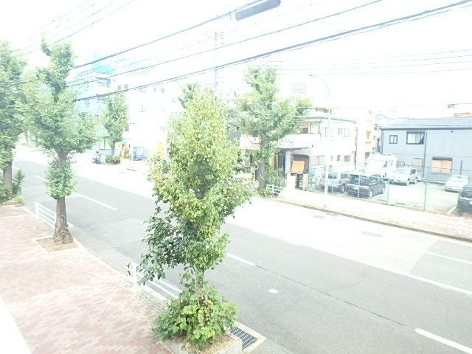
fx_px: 314
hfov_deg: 73.9
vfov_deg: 58.9
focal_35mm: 23
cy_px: 177
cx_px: 236
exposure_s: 1/160
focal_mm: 4
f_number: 3.8
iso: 125
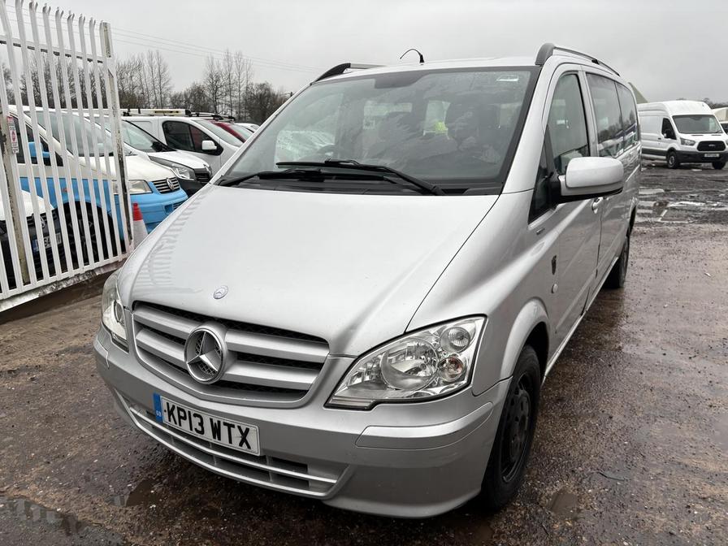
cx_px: 364
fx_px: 547
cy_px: 273
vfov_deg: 53.1
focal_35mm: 26
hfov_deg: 67.3
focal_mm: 5.96
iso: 64
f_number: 1.6
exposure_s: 1/122
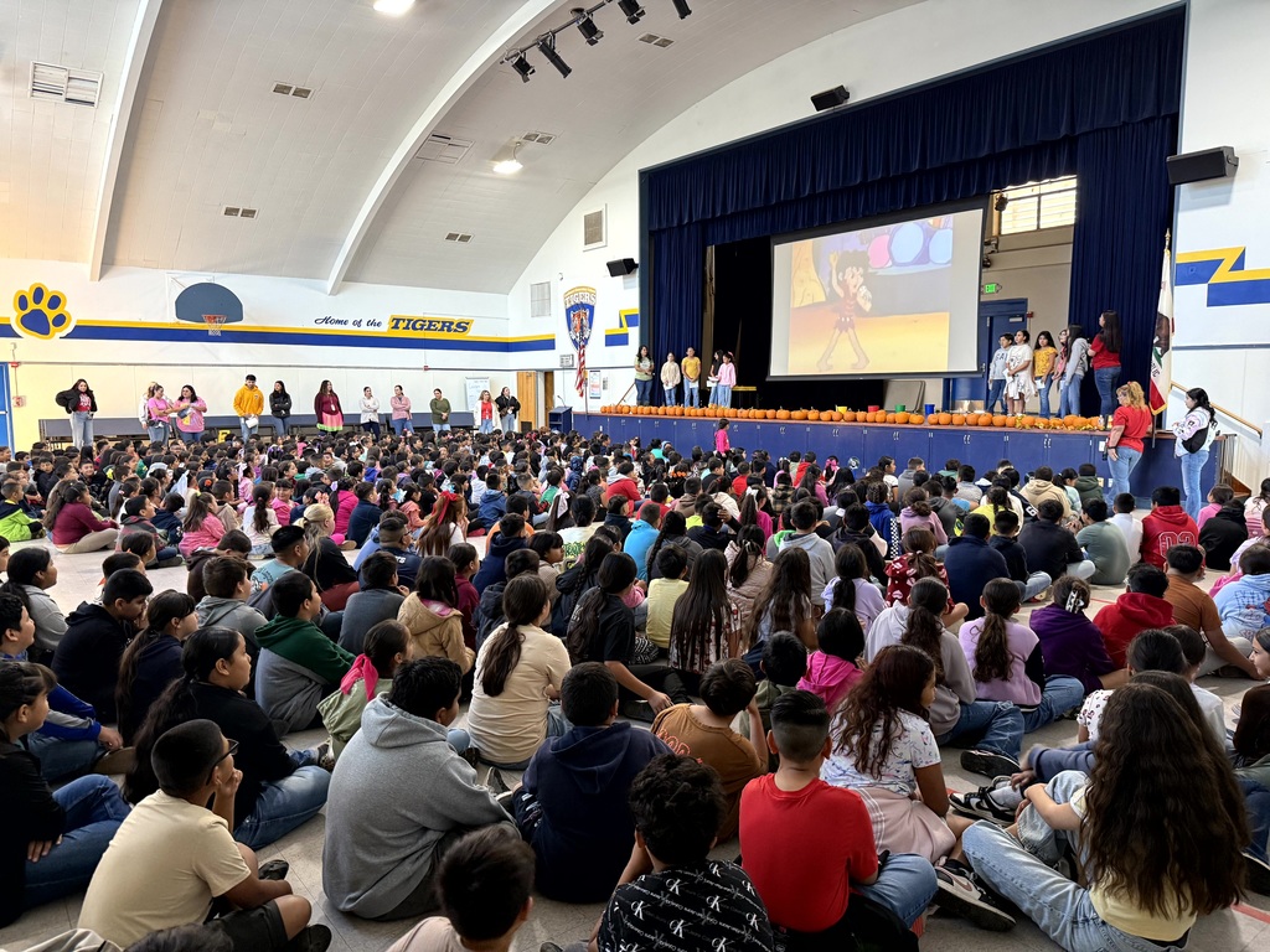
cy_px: 476
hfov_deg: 71.6
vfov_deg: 56.8
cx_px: 635
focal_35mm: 24
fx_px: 881
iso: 250
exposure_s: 1/60
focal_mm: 6.76
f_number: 1.78
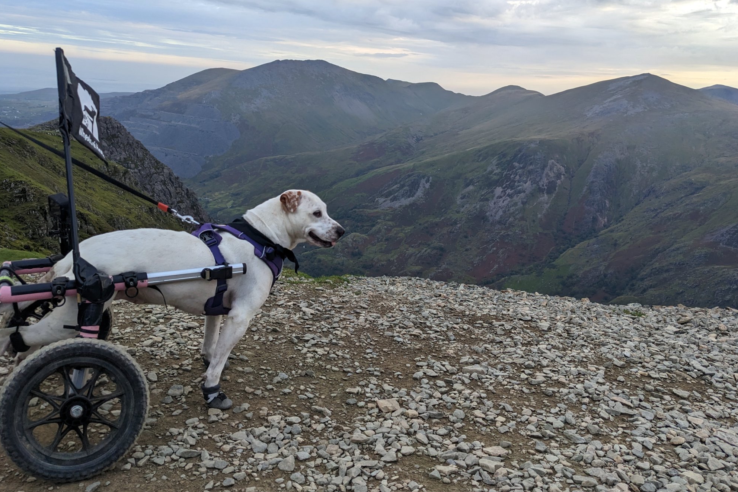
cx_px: 372
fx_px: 594
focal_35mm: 29
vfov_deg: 44.9
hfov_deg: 63.7
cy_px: 227
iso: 50
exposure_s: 1/289
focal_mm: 4.38
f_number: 1.73
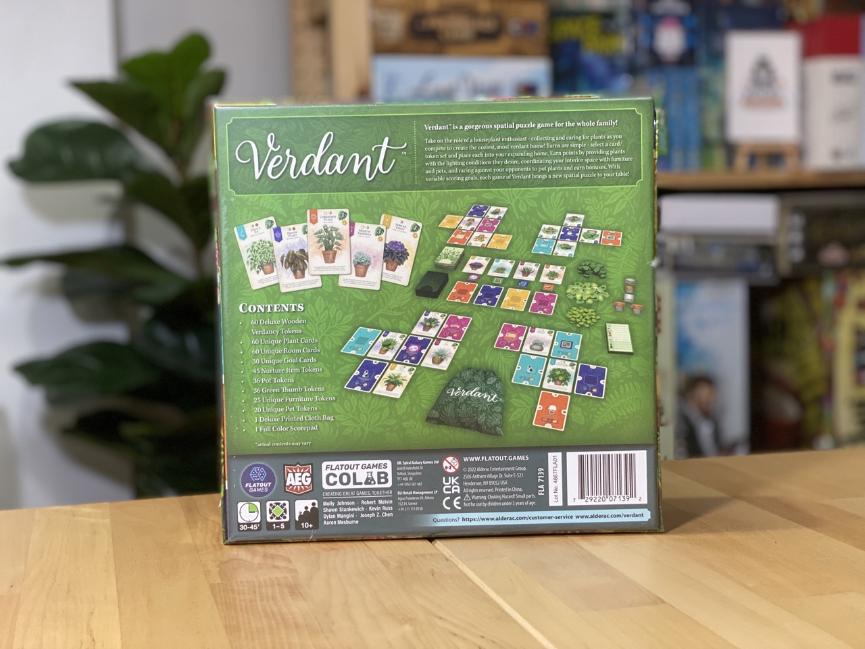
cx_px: 432
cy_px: 324
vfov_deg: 28.0
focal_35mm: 52
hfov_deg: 36.8
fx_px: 1299
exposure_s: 1/33
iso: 160
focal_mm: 6
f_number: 2
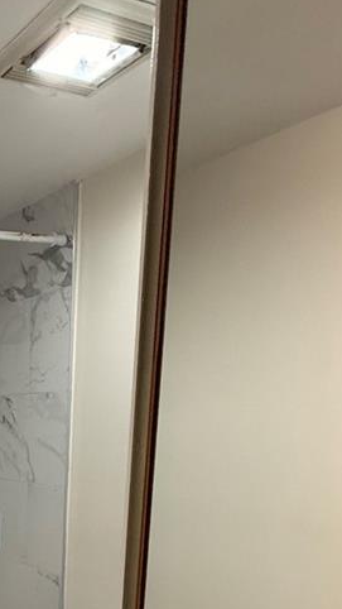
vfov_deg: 45.9
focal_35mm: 38
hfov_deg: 26.5
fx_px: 613
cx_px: -101
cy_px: 584
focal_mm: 2.22
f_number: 2.2
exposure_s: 1/60
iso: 200
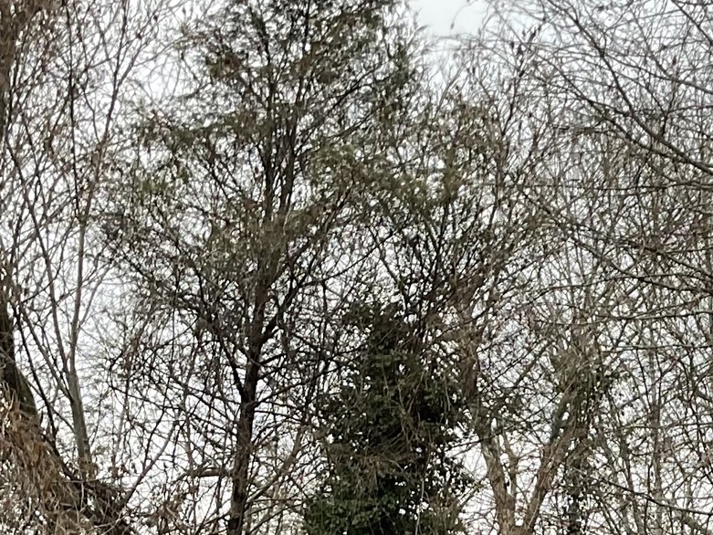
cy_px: 924
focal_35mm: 114
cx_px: 557
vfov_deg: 12.1
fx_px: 2348
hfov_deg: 17.1
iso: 50
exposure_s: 1/120
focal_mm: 3
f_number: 1.8
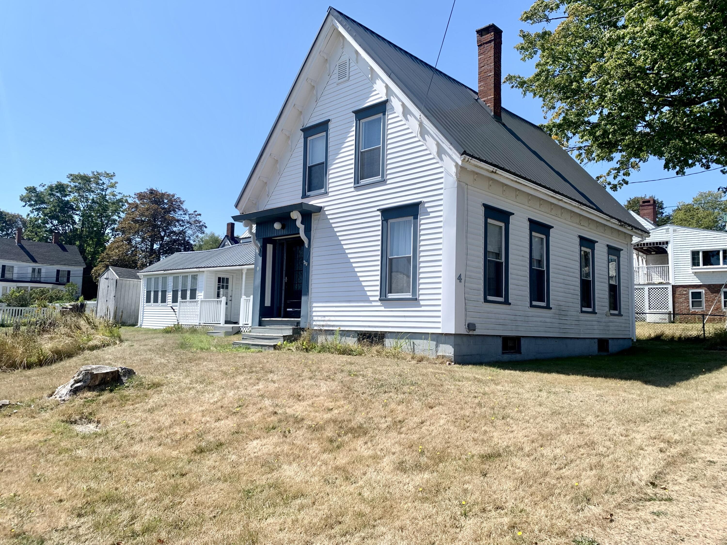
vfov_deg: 53.1
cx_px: 364
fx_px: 546
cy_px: 272
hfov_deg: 67.3
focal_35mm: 26
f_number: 1.8
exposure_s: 1/2364
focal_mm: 4.25
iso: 25
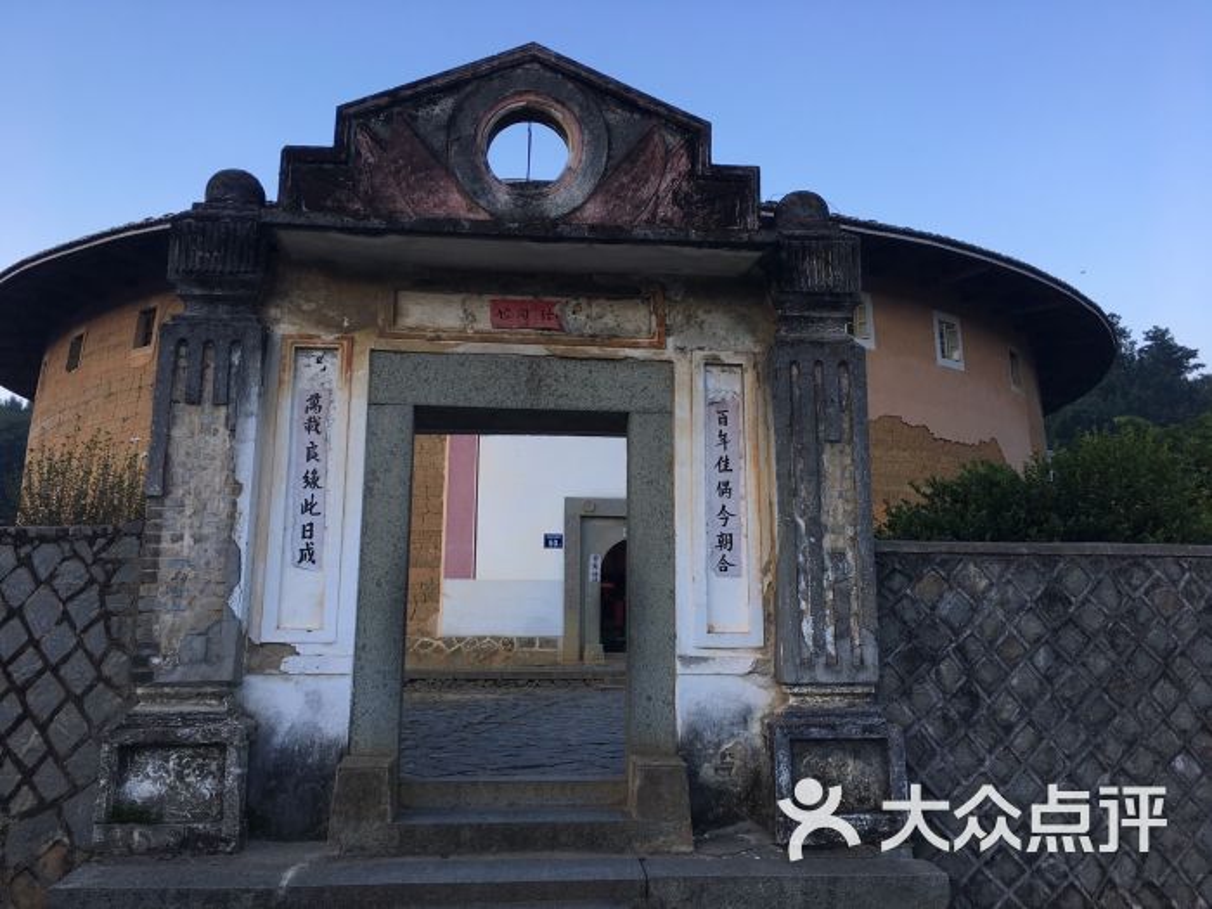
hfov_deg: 61.7
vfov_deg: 48.2
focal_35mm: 29
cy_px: 454
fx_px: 1015
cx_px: 606
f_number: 2.2
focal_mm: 4.15
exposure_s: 1/227
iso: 25
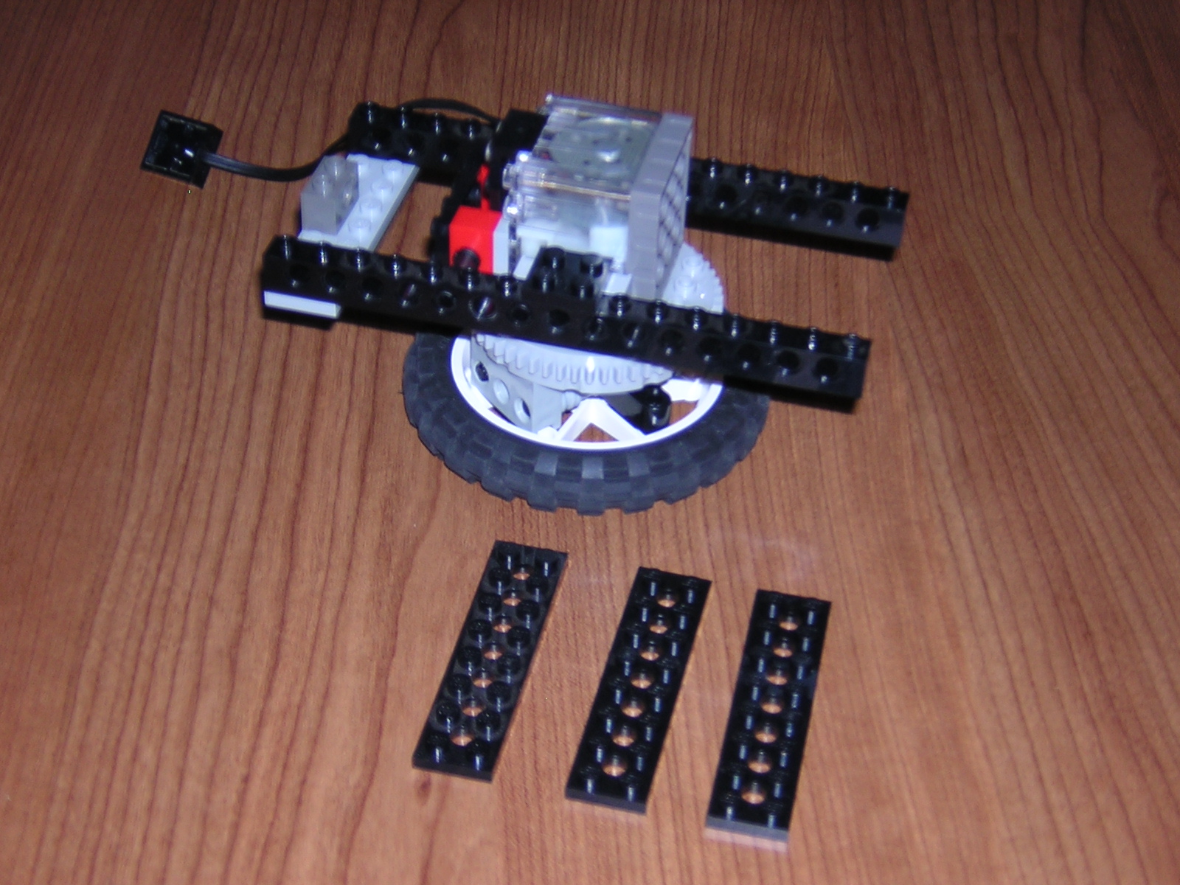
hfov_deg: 29.4
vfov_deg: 22.3
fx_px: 2250
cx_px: 590
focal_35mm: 66
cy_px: 442
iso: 100
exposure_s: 1/60.1
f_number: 3.5
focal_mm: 8.6
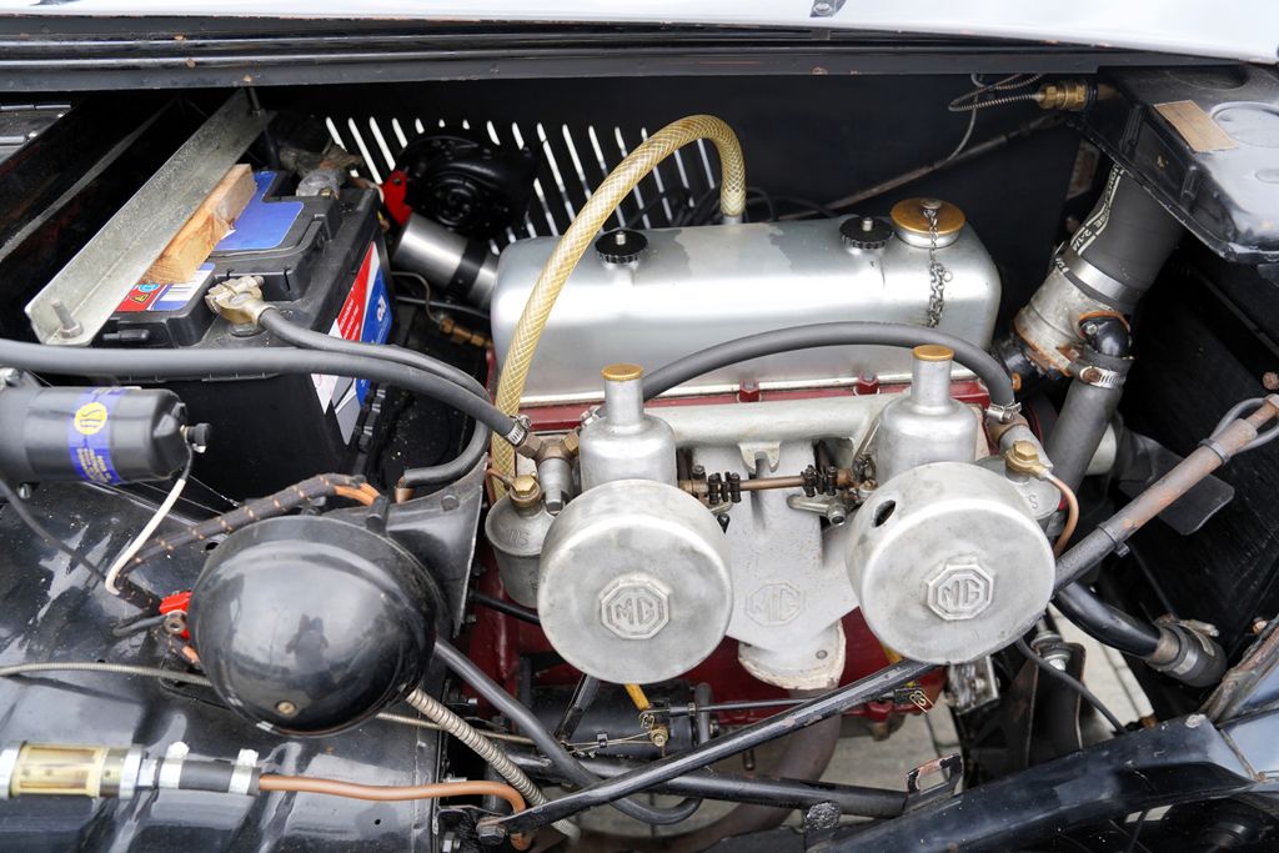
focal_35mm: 24
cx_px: 640
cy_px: 426
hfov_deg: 73.7
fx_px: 853
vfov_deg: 53.1
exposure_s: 1/160
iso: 250
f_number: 4
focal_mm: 24
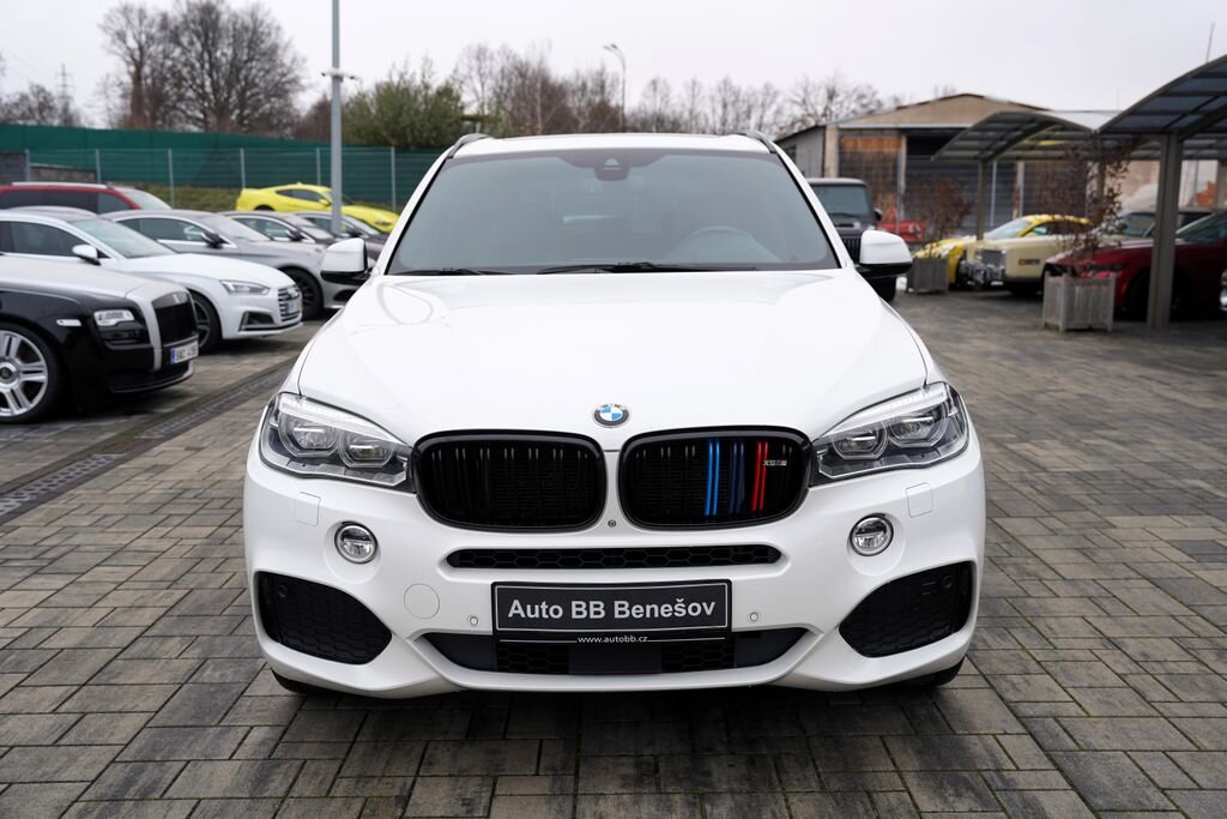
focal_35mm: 33
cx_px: 614
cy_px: 410
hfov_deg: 57.2
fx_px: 1125
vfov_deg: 40.0
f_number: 4
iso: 100
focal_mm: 33
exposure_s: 1/160
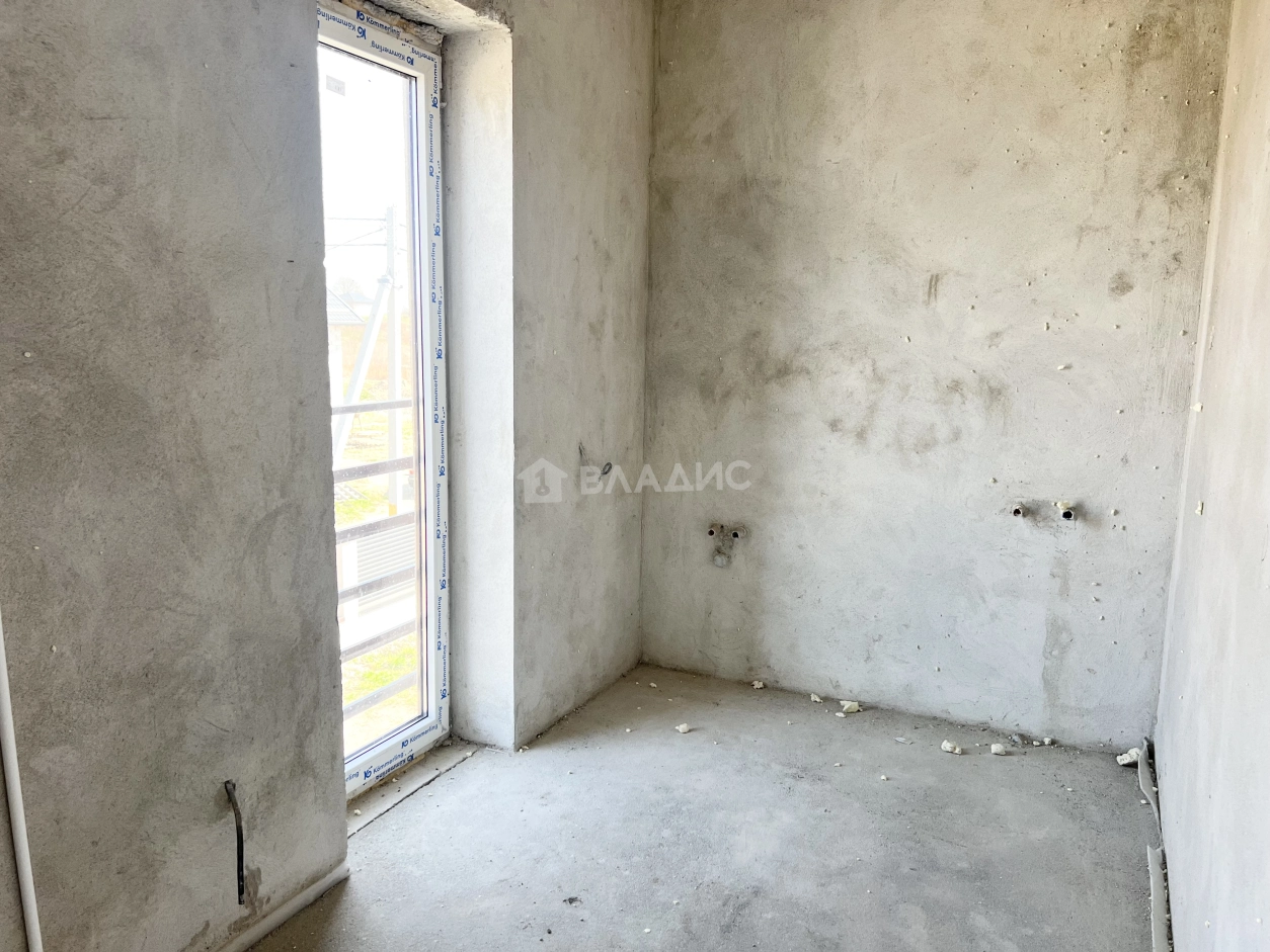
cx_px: 635
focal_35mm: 26
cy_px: 476
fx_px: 954
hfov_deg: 67.3
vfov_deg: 53.1
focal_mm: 5.7
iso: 50
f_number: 1.5
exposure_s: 1/163
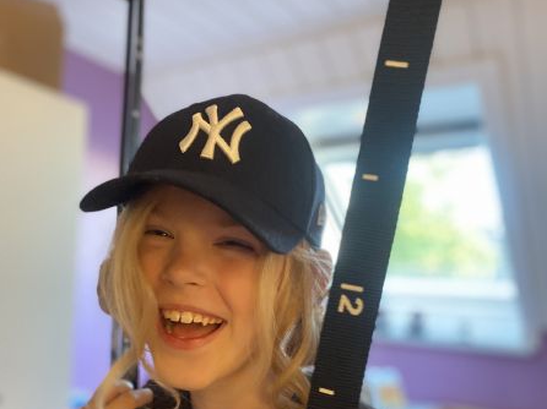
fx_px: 553
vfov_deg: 39.2
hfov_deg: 52.7
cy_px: 323
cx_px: 274
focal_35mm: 35
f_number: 1.8
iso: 640
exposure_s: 1/30
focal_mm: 4.25
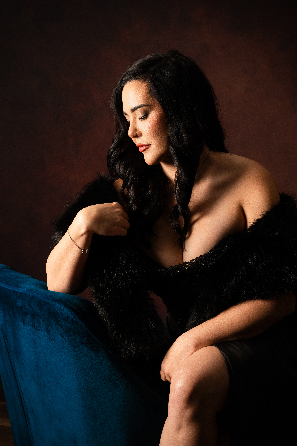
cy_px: 223
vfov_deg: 34.5
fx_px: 719
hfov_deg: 23.3
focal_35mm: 58
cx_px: 148
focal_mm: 58
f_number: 9
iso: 500
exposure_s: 1/160
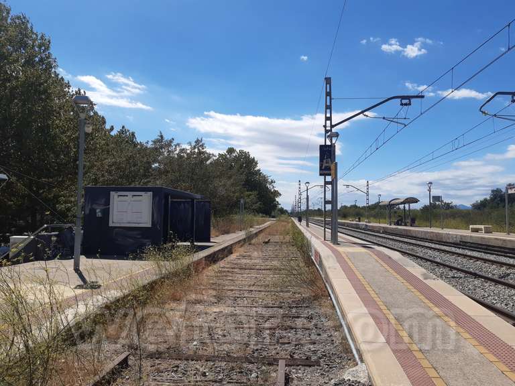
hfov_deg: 67.3
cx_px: 258
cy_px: 193
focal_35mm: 26
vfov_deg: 53.1
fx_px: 387
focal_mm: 3.92
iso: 40
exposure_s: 1/3003
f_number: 1.7
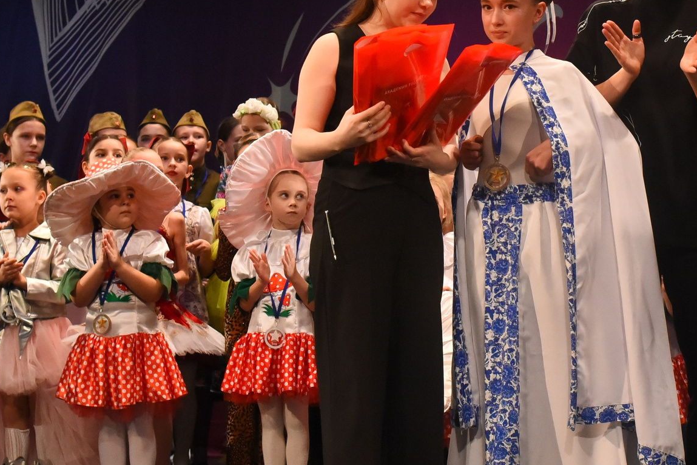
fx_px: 1511
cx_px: 516
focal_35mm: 78
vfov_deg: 17.5
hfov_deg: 25.7
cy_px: 209
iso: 5000
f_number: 6.3
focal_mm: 35
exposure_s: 1/320
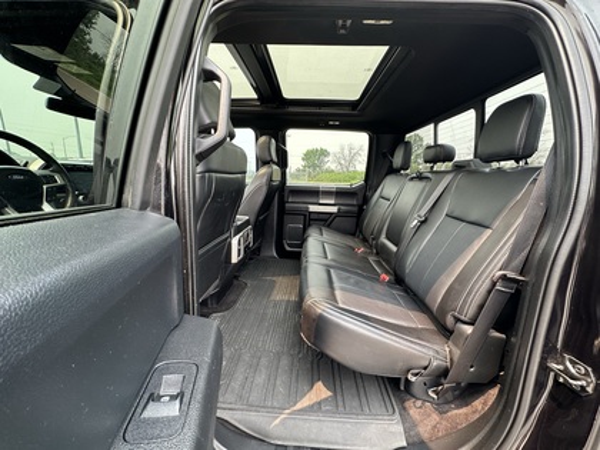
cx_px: 300
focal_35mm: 14
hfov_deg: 102.1
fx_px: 243
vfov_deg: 85.7
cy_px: 225
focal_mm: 2.22
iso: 50
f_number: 2.2
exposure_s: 1/99
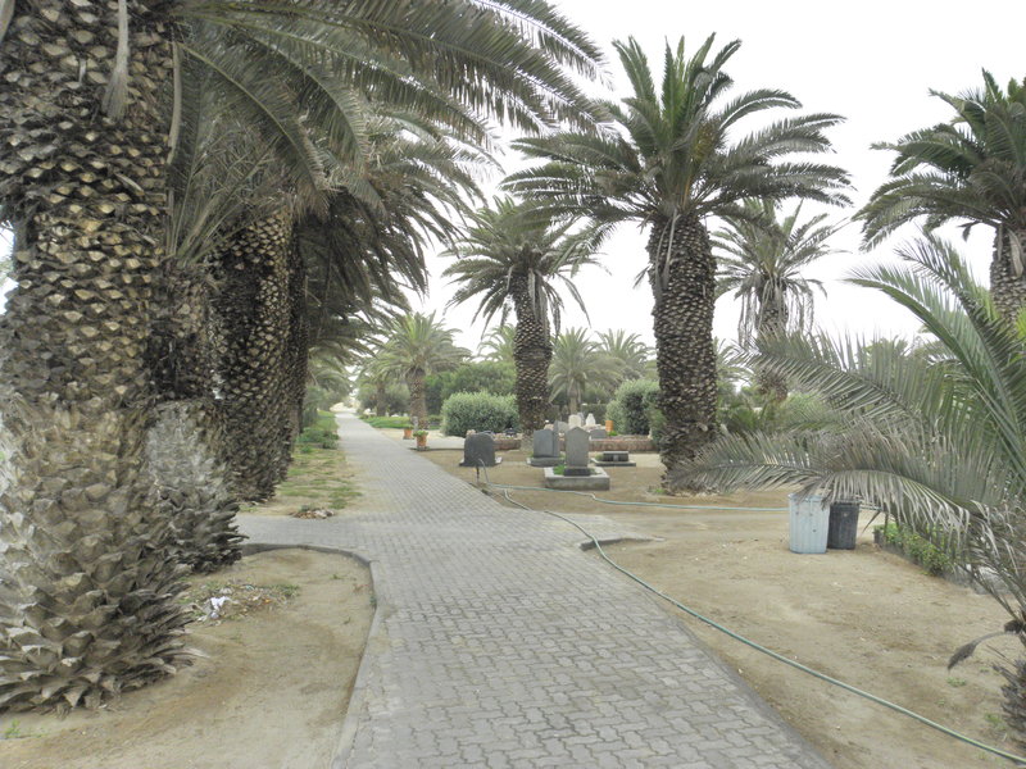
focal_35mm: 27
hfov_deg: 65.3
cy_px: 384
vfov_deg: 51.4
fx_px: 800
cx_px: 513
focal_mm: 4.83
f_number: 6.3
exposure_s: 1/250
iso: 200
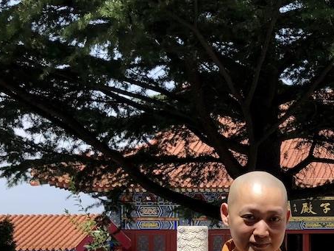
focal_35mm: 74
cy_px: 225
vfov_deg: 19.6
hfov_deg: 23.3
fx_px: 714
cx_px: 437
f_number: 1.8
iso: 20
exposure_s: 1/1372
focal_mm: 3.99
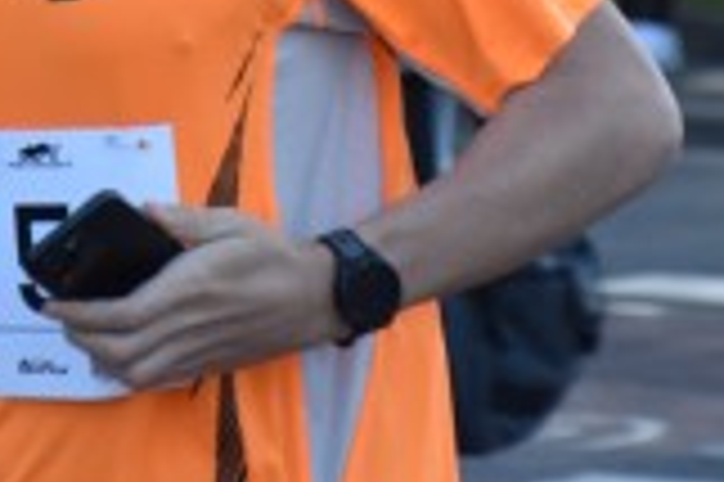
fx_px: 10685
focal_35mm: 532
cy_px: -356
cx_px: 94
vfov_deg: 2.6
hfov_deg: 3.9
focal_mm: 95
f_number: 5.3
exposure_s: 1/800
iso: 1000
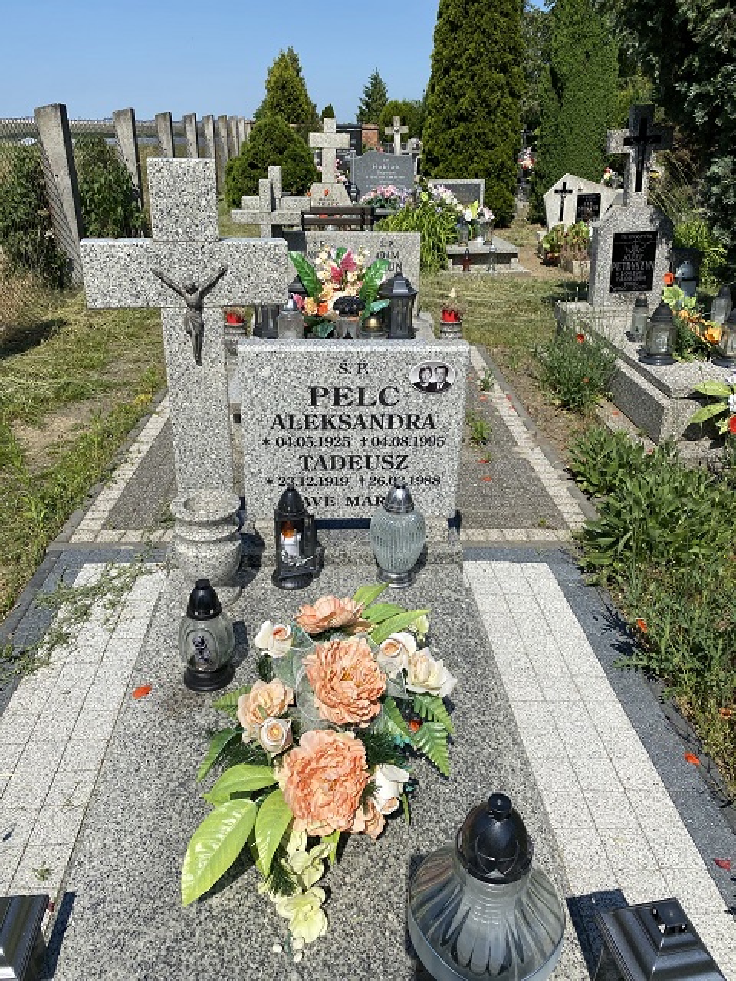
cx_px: 368
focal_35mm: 26
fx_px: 737
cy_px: 490
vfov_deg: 67.3
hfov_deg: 53.1
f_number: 1.8
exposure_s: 1/4608
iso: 32
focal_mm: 4.25
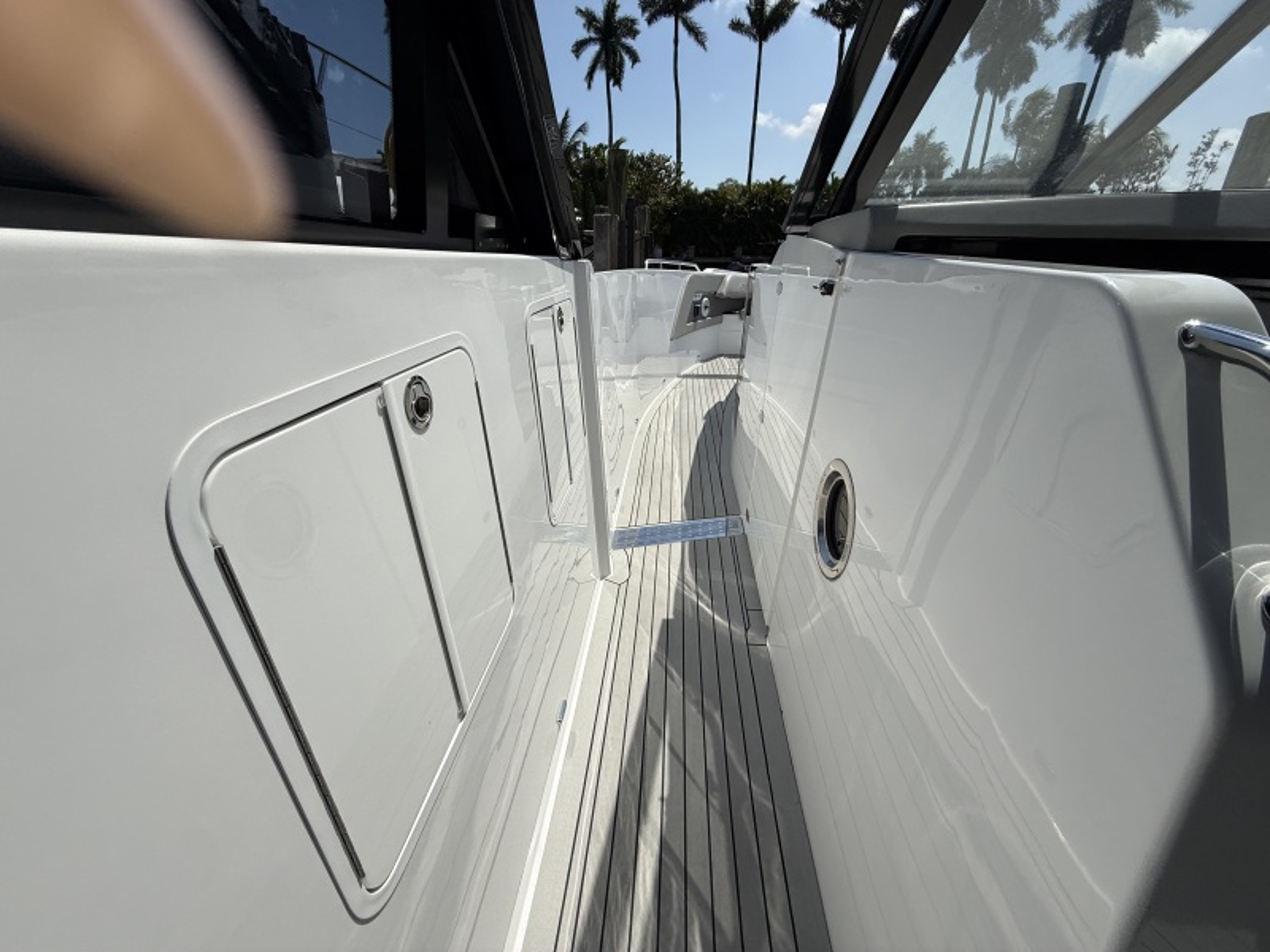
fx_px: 514
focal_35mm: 14
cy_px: 476
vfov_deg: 85.7
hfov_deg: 102.1
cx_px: 635
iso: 50
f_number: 2.2
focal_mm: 2.22
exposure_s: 1/6173
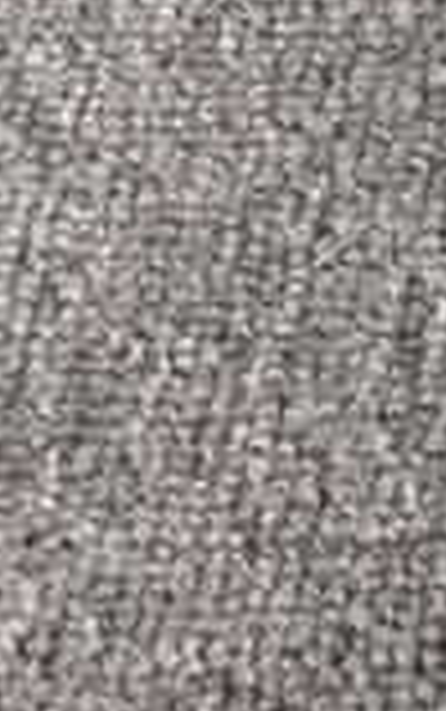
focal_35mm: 187
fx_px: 3630
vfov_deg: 10.5
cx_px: 1446
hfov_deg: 6.3
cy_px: -556
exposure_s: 1/33
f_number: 2.4
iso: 25
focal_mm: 3.3
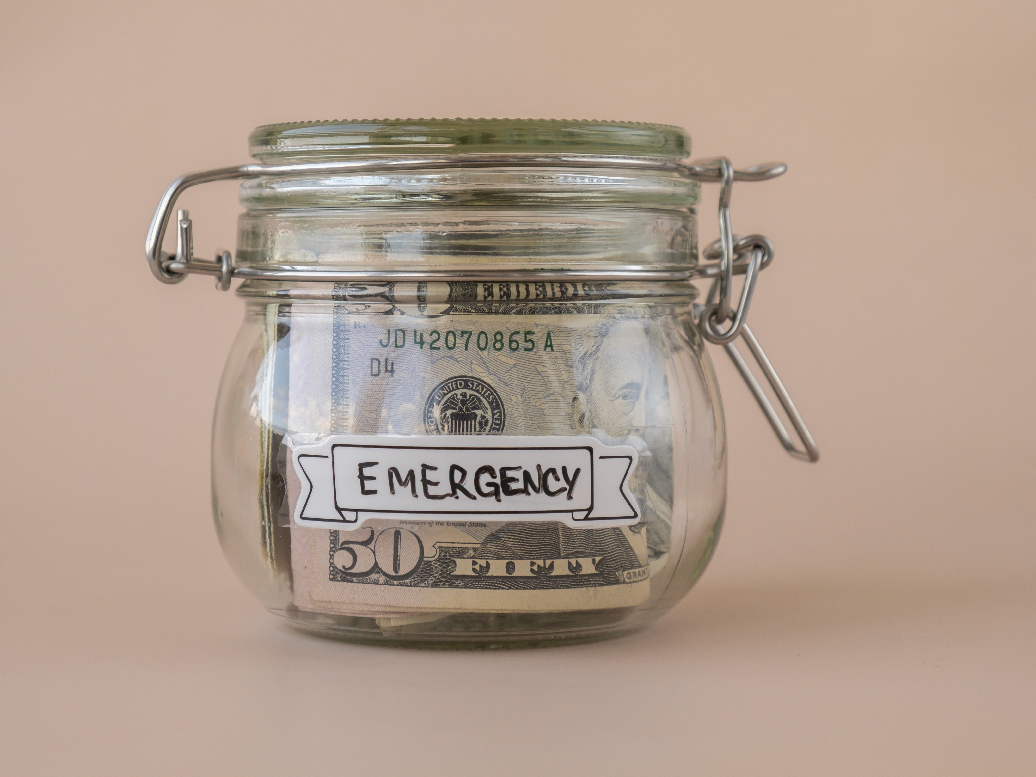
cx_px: 477
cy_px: 390
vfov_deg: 20.2
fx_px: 2185
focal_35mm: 73
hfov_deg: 26.7
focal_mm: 44.4
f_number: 6.4
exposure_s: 1/240
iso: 640
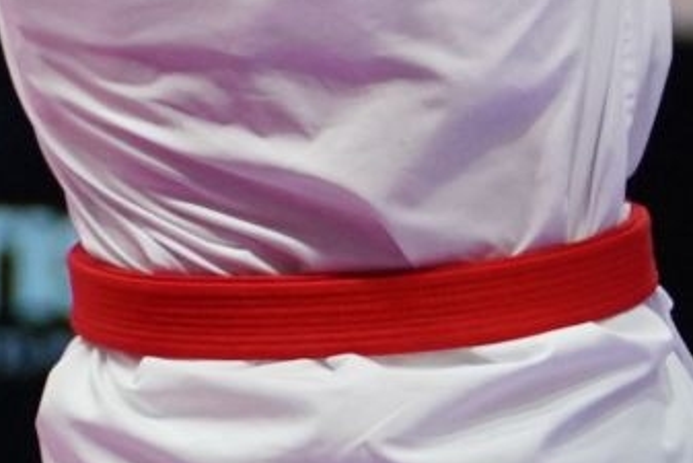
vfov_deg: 0.9
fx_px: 30253
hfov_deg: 1.3
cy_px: -619
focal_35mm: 1571
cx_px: 1102
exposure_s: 1/1000
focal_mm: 196
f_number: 4
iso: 3200
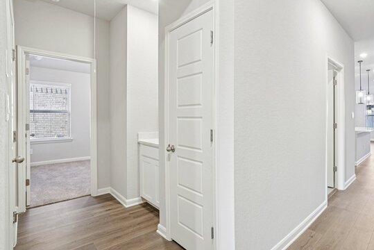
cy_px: 120
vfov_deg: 64.6
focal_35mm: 19
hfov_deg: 86.0
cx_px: 221
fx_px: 197
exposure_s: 1/8
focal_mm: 16
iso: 400
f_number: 8
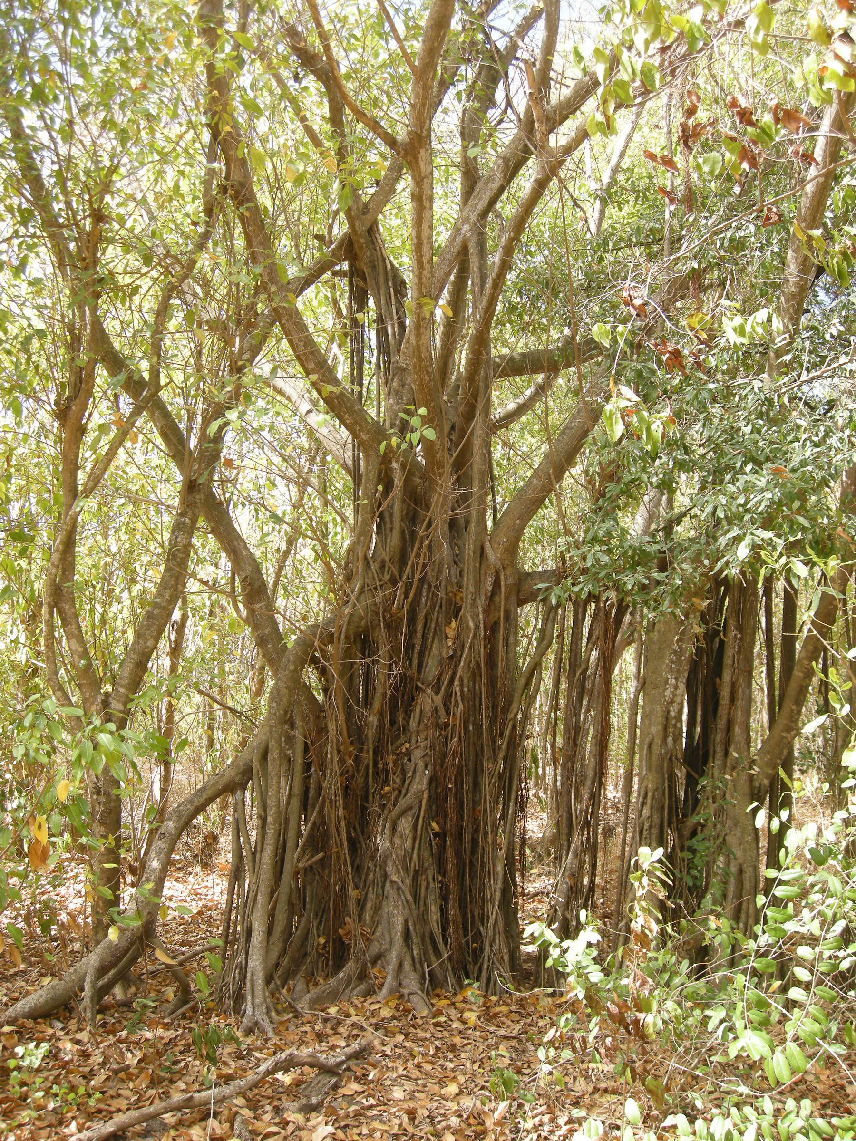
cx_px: 428
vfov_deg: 52.6
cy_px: 570
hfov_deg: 40.7
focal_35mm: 35
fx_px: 1154
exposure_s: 1/103
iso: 64
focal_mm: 7.5
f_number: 3.8
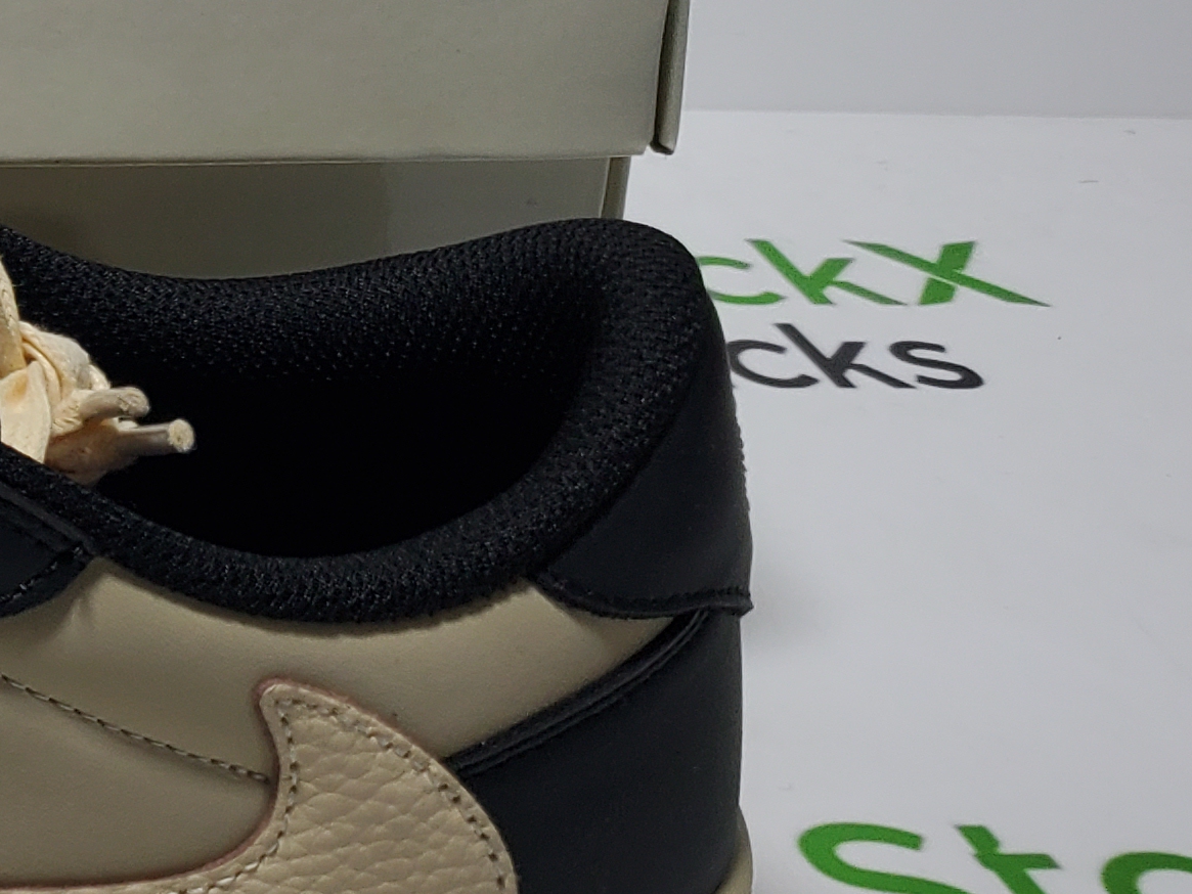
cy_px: 6
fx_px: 3099
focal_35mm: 90
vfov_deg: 16.1
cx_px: -595
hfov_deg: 19.1
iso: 50
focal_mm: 4.3
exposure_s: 1/585
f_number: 1.5
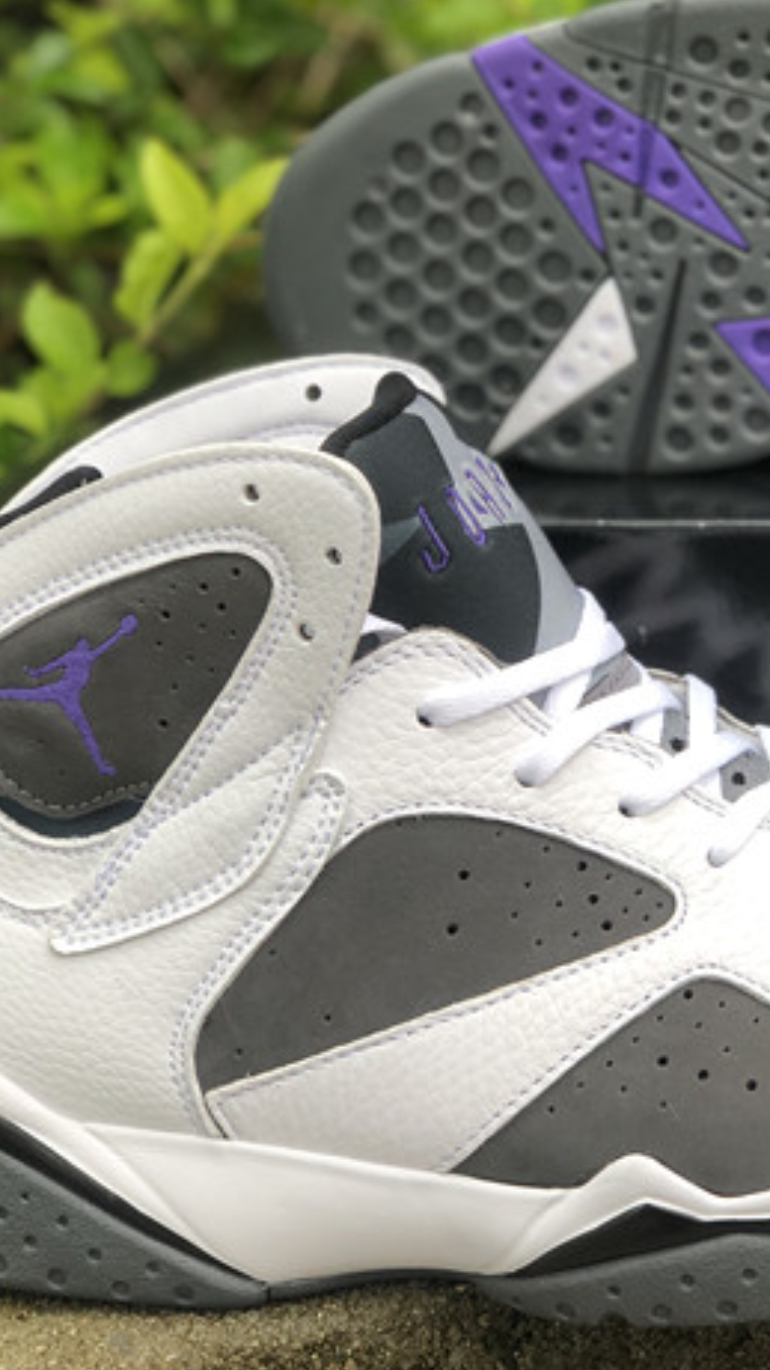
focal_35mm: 91
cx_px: 672
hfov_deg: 13.2
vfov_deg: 23.4
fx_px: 3306
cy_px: 658
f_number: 2.4
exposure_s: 1/120
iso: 25
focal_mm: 6
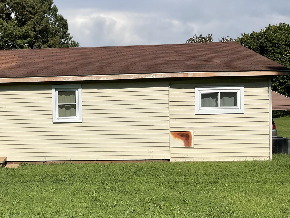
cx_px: 31
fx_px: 436
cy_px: 124
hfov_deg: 34.8
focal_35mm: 52
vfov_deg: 28.0
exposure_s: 1/4065
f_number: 1.8
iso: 16
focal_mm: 3
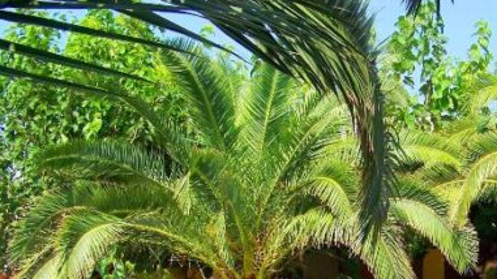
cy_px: 278
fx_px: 922
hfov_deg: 29.5
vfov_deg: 16.8
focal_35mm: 70
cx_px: 397
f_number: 2.8
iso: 70
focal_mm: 5.85
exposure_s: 1/1000
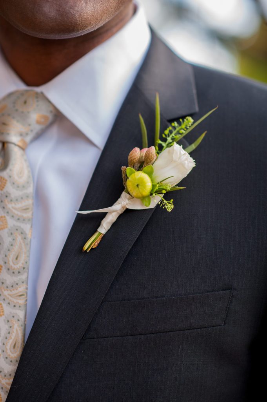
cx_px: 134
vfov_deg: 23.9
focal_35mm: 85
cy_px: 201
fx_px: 947
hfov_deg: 16.0
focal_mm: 85
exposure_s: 1/200
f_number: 2.5
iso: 320
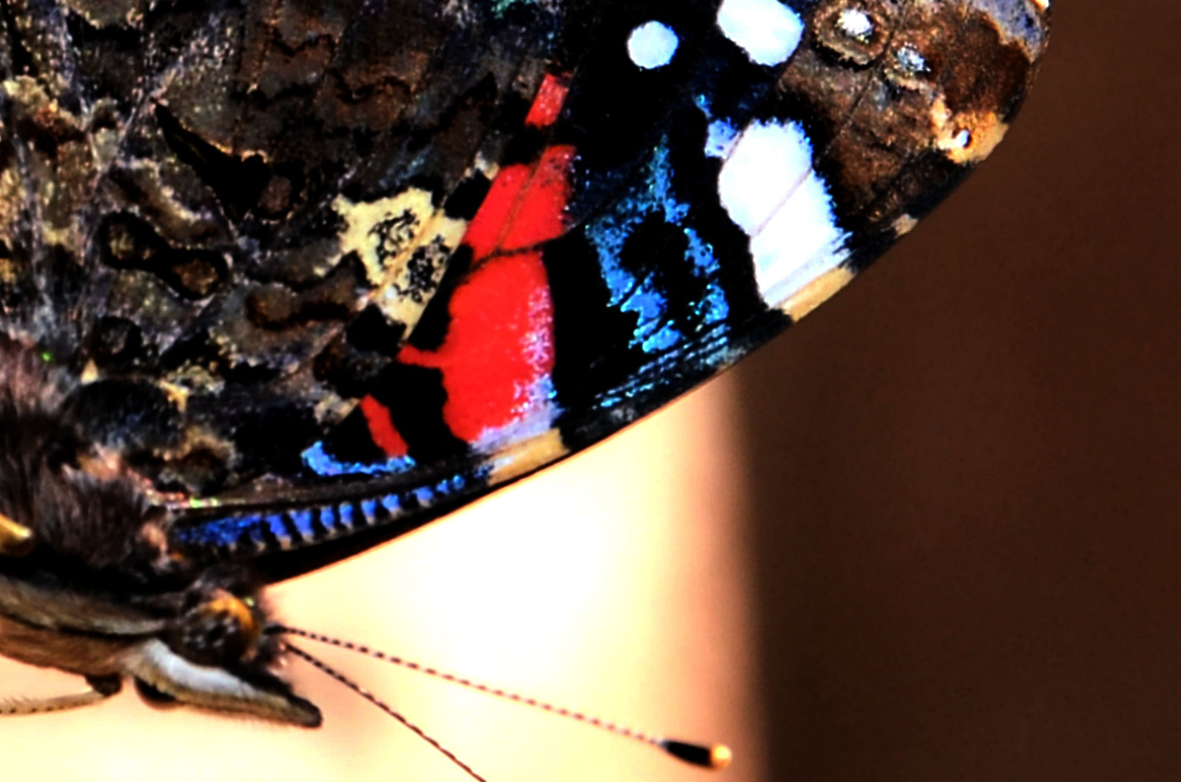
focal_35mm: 273
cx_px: 325
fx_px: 8932
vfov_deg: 5.0
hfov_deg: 7.6
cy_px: 307
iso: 100
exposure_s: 1/200
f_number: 10
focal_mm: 105
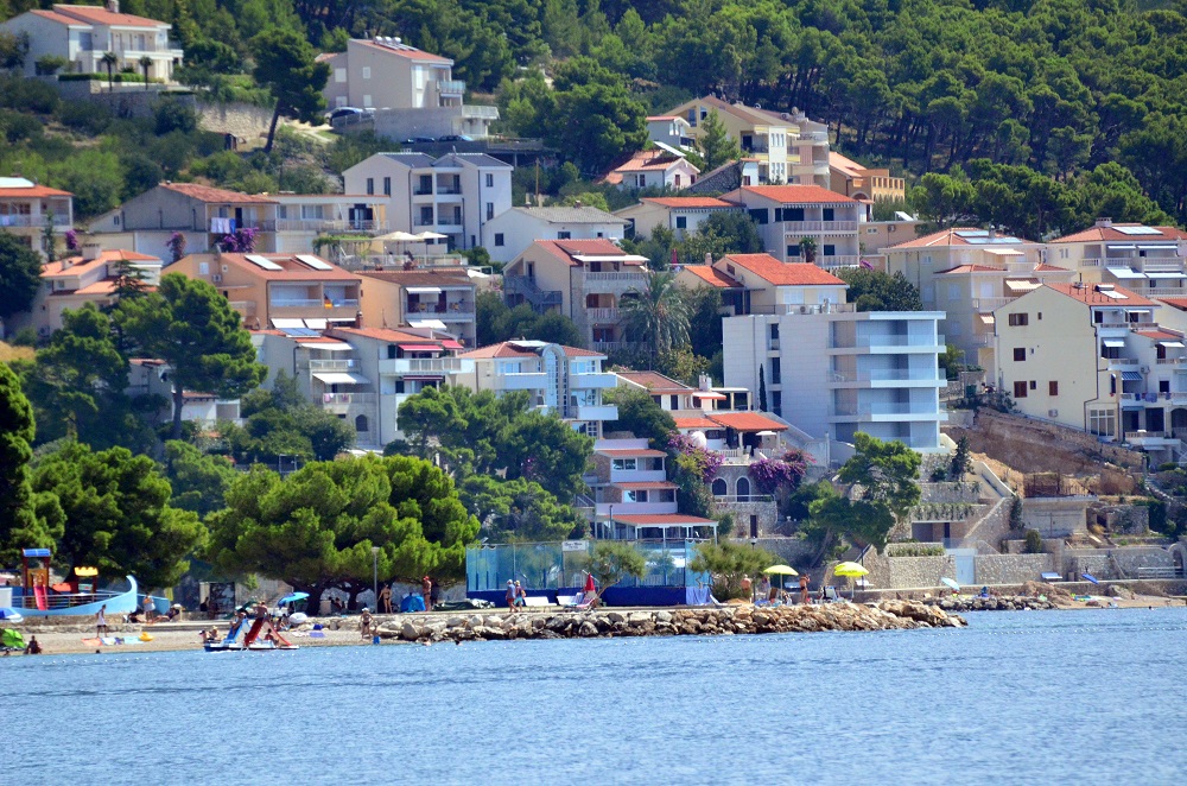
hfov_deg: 4.6
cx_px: 594
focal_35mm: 450
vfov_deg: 3.0
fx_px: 14804
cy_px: 393
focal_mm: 300
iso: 2000
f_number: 5.6
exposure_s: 1/6400
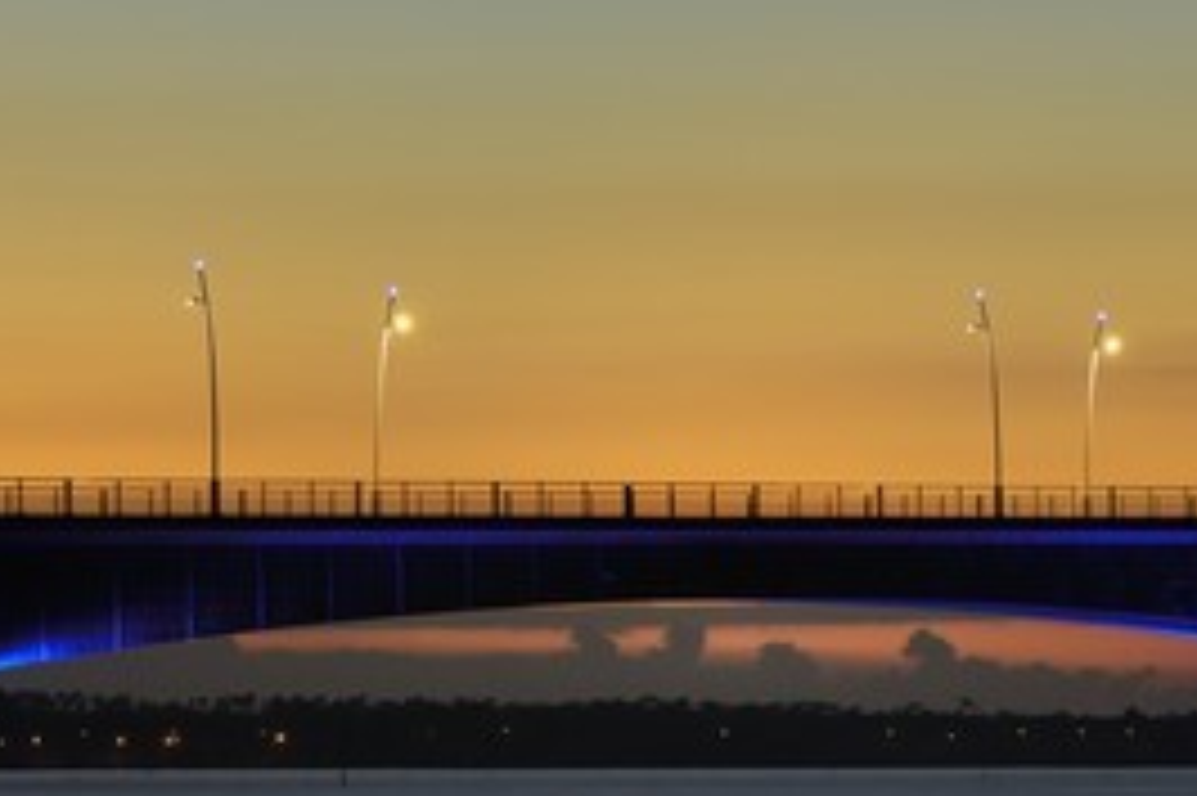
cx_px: 632
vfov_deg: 5.7
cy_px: 625
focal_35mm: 242
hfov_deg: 8.5
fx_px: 8041
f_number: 5.6
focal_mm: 102
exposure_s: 1.6
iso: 100
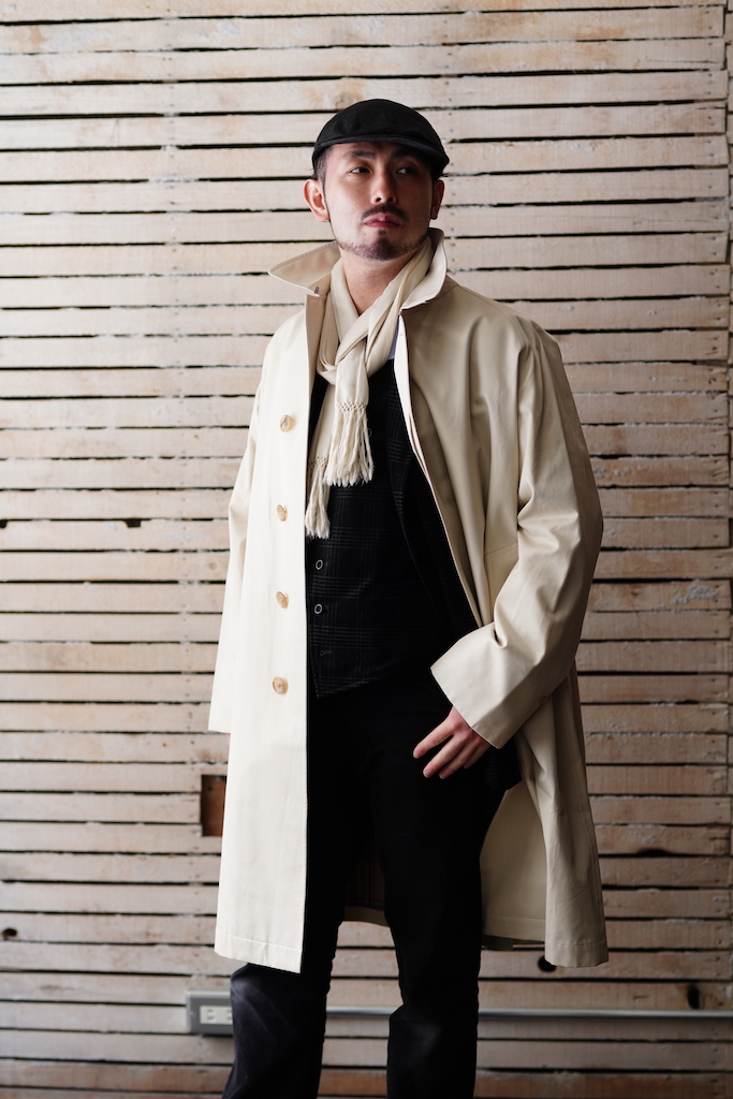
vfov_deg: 23.9
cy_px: 550
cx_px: 366
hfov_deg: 16.1
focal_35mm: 85
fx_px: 2595
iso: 500
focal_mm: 85
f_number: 2.2
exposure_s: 1/100
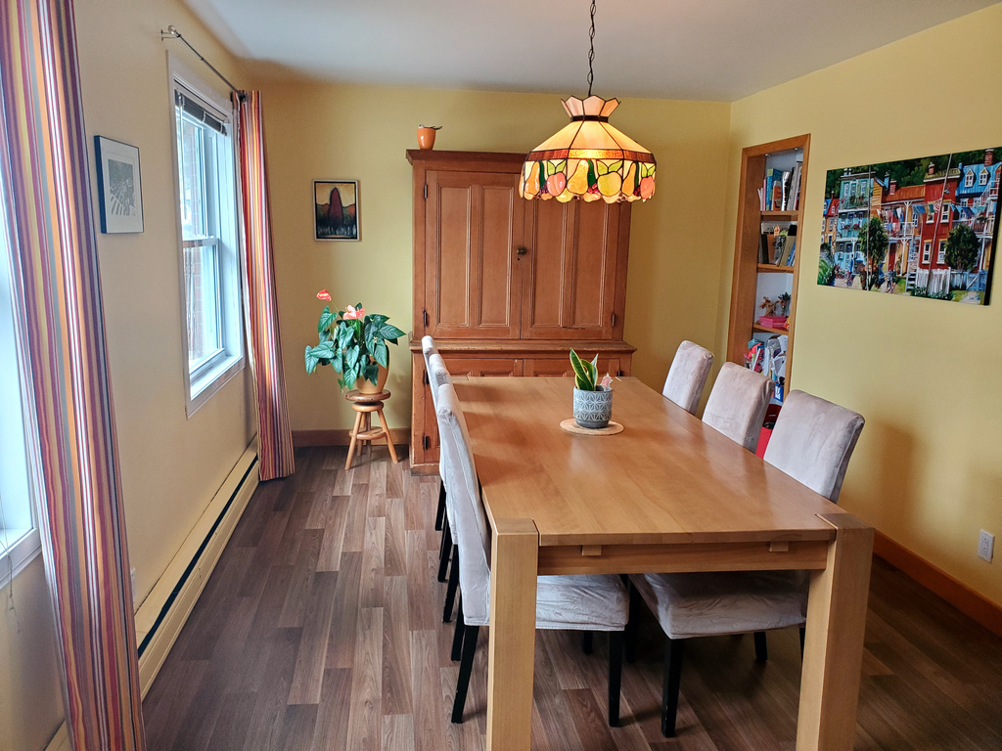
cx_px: 501
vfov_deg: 53.1
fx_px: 753
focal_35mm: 26
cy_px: 376
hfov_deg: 67.3
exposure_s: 1/60
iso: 250
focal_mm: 4.3
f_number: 2.4
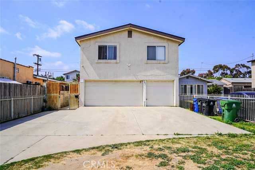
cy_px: 85
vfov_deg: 53.2
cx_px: 128
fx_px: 170
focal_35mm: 24
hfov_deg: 73.7
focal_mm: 24
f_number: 10
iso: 100
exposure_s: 1/250
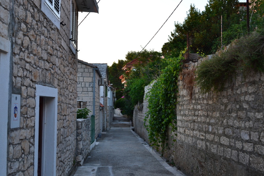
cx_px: 132
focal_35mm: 42
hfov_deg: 46.4
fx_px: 308
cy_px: 88
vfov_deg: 31.9
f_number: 7.1
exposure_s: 1/40
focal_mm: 28
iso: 400
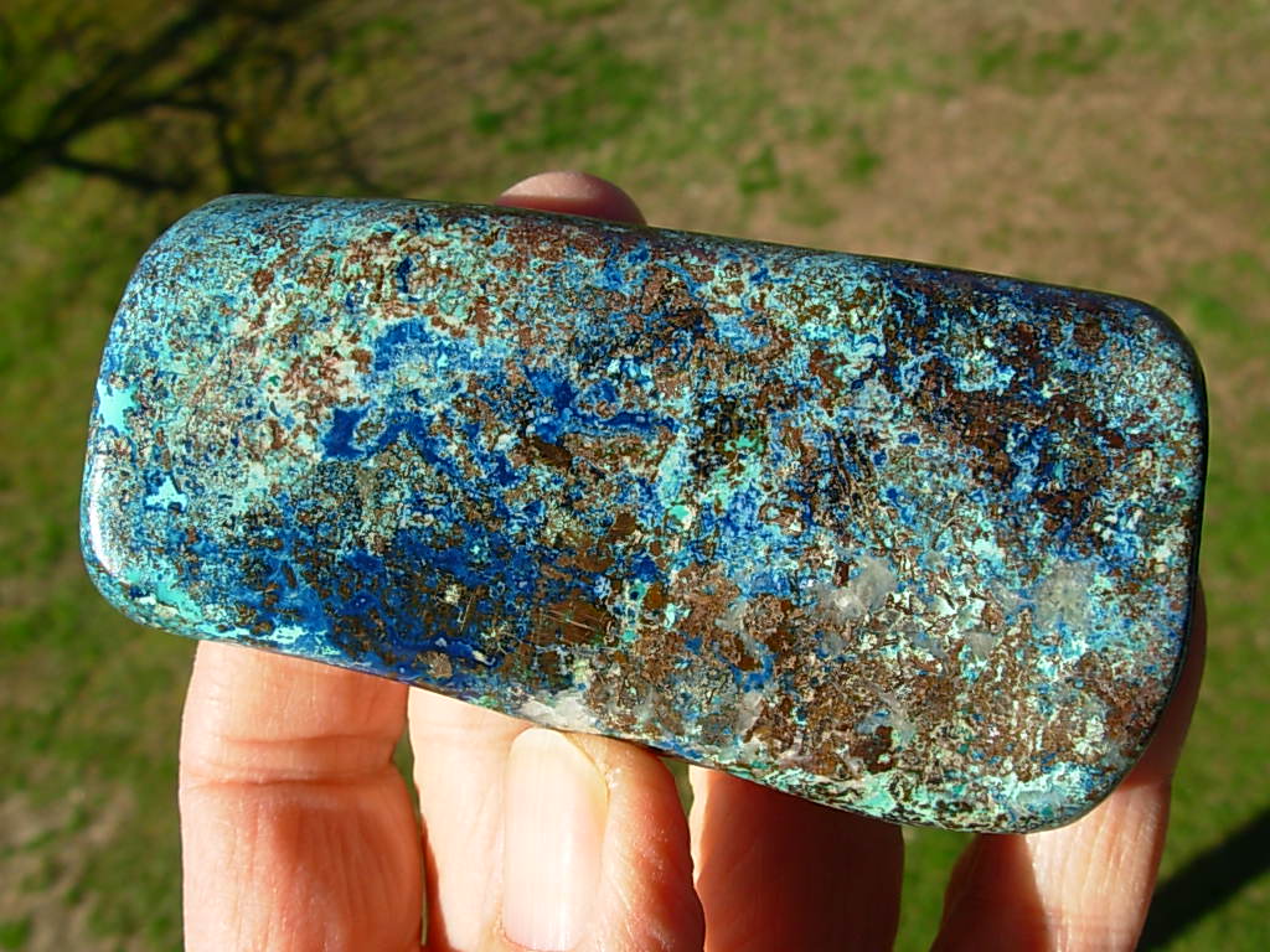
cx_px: 635
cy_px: 476
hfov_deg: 49.0
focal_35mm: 38
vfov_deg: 37.7
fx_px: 1394
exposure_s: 1/373
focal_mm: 6.3
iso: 50
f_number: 4.9
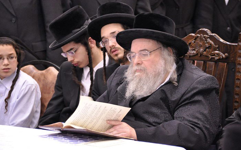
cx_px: 120
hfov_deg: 7.8
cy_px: 72
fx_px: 1763
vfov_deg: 4.9
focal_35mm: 269
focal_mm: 175
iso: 2000
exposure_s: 1/40
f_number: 5.6
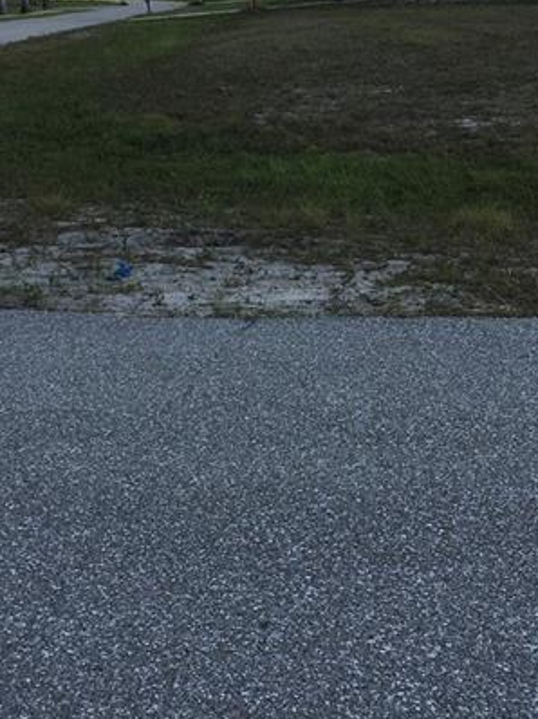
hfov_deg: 26.1
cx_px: 260
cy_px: 257
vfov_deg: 34.1
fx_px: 1162
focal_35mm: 56
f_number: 2.2
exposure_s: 1/1972
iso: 25
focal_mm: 4.15
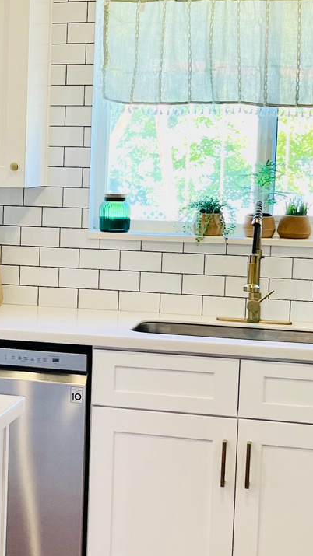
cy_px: 264
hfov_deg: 14.9
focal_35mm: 78
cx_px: -71
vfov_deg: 27.2
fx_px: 1151
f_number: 1.6
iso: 80
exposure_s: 1/120
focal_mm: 5.1
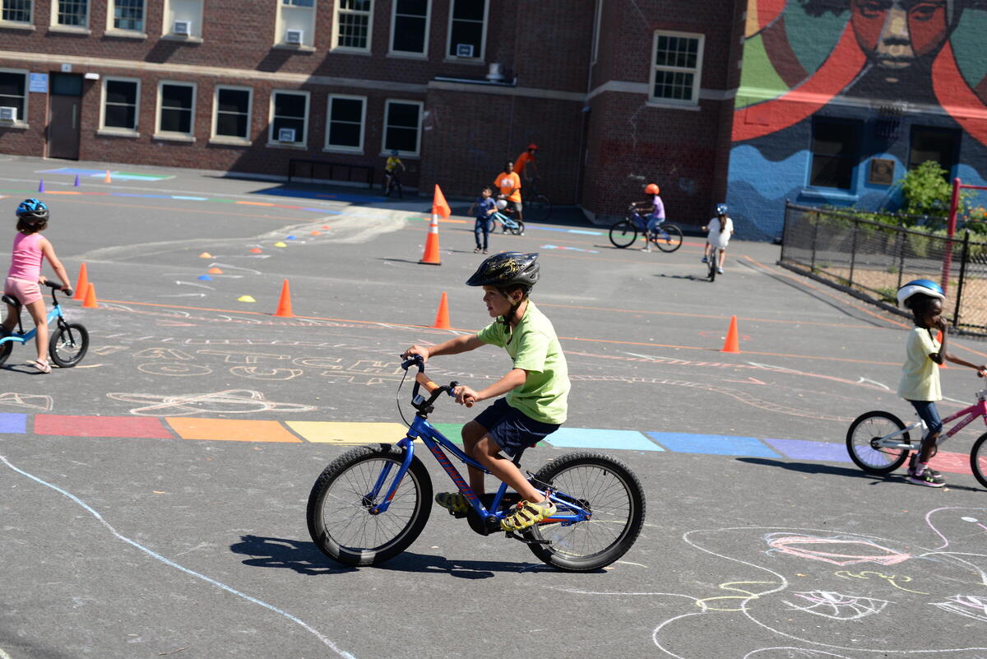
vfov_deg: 27.0
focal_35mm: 50
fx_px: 1371
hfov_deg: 39.6
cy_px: 330
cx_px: 494
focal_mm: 50
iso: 100
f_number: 4.5
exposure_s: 1/500
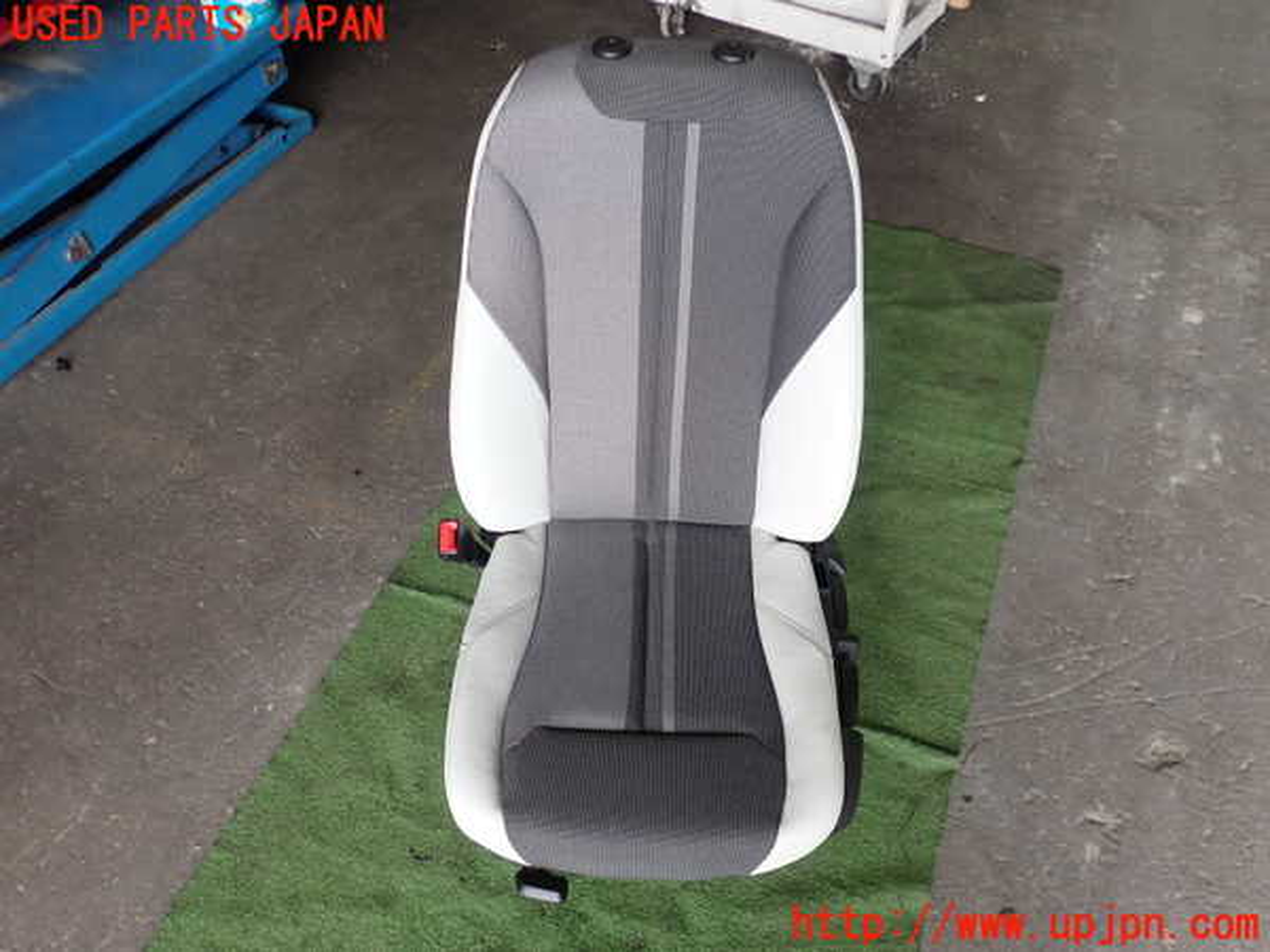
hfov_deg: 60.0
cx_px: 635
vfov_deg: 46.8
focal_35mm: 30
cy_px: 476
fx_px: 1101
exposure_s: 1/60
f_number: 2.3
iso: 160
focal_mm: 5.4
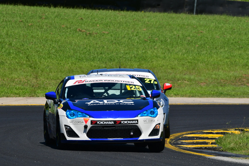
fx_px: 3321
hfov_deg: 4.3
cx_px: 124
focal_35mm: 480
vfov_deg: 2.9
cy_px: 83
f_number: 11
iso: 320
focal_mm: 320
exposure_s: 1/640
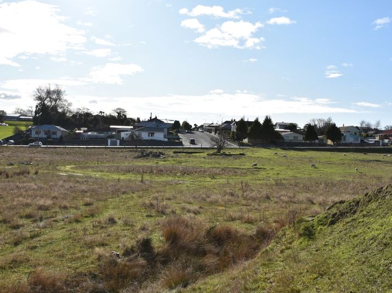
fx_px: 453
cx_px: 192
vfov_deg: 35.9
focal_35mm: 40
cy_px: 150
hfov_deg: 46.8
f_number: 11
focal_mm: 24
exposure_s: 1/500
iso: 200
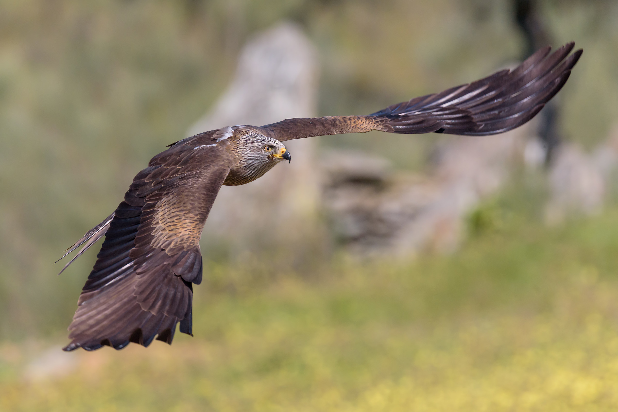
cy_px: 206
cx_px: 309
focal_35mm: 460
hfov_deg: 4.5
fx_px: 7896
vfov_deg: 3.0
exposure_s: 1/1600
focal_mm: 460
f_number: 8
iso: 1250
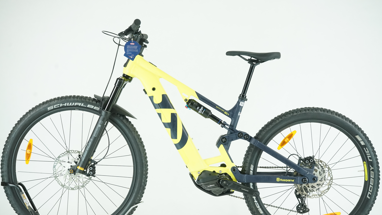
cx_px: 191
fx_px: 628
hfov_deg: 33.8
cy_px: 126
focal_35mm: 62
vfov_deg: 19.4
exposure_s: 1/200
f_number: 7.1
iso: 3200
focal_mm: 59
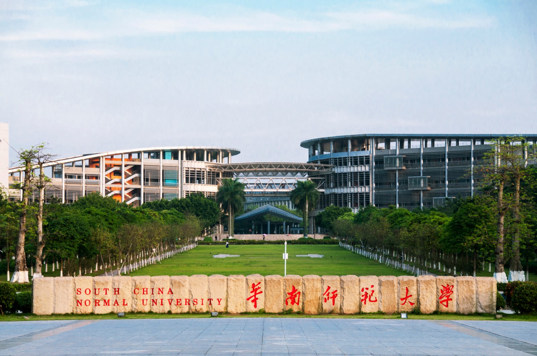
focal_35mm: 123
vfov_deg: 11.1
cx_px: 268
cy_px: 178
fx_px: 1832
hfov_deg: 16.7
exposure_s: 1/80
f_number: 8
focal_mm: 82
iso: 200
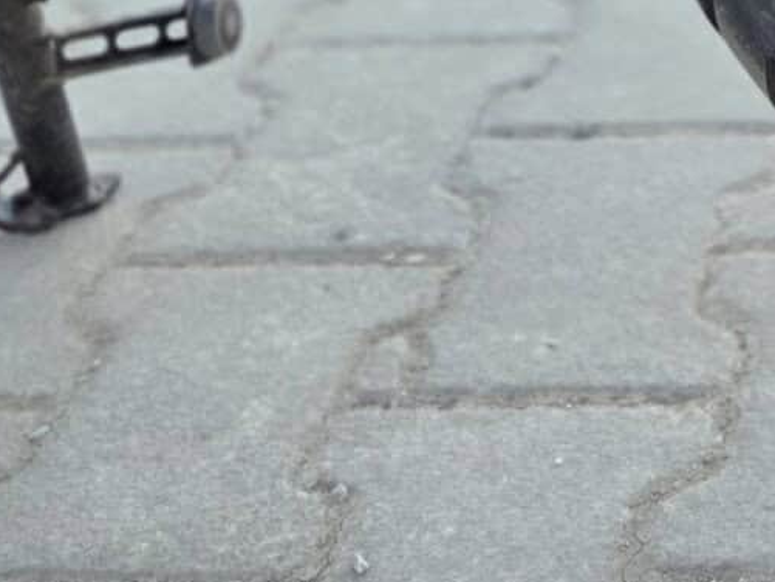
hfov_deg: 19.2
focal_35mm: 94
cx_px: 1023
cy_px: -522
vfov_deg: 13.7
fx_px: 2105
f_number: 1.8
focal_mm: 5.4
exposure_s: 1/180
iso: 200
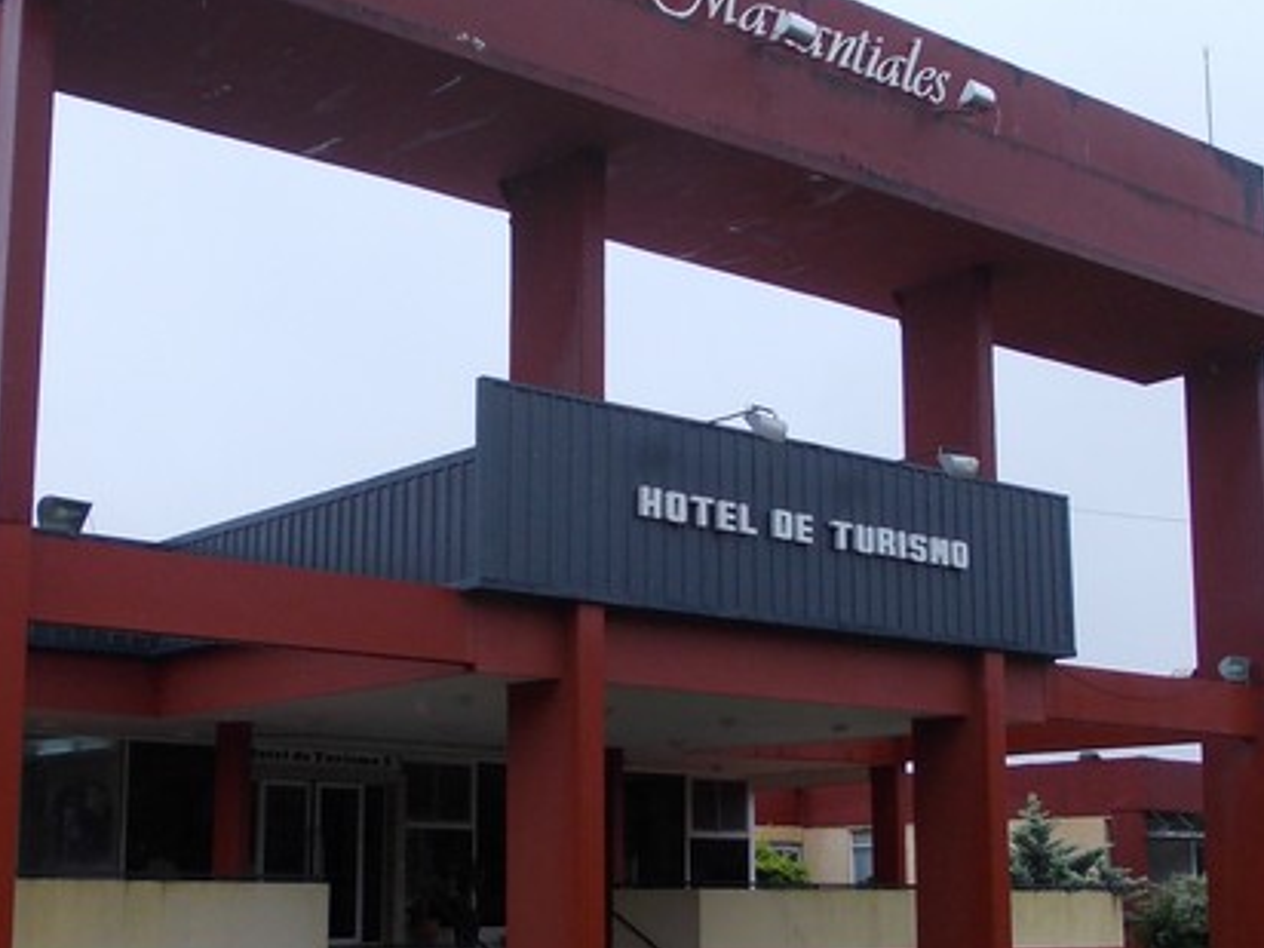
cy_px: 577
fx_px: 1899
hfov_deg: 36.7
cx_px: 531
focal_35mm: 52
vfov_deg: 28.0
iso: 80
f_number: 2.7
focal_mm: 4
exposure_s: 1/400
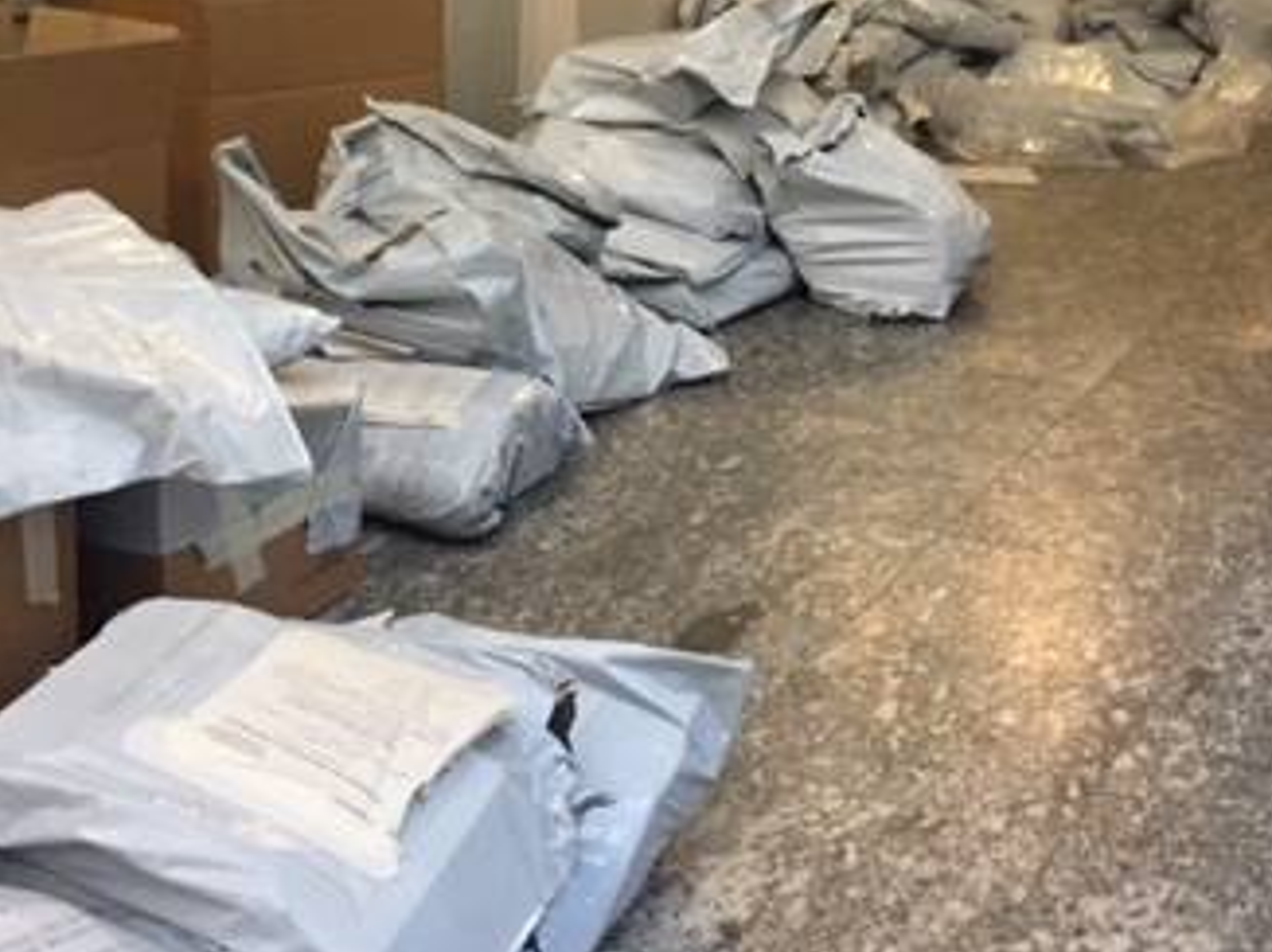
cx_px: 616
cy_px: 179
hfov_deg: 33.8
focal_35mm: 57
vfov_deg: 25.2
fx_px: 2093
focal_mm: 4.15
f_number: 2.2
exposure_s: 1/33
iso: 320
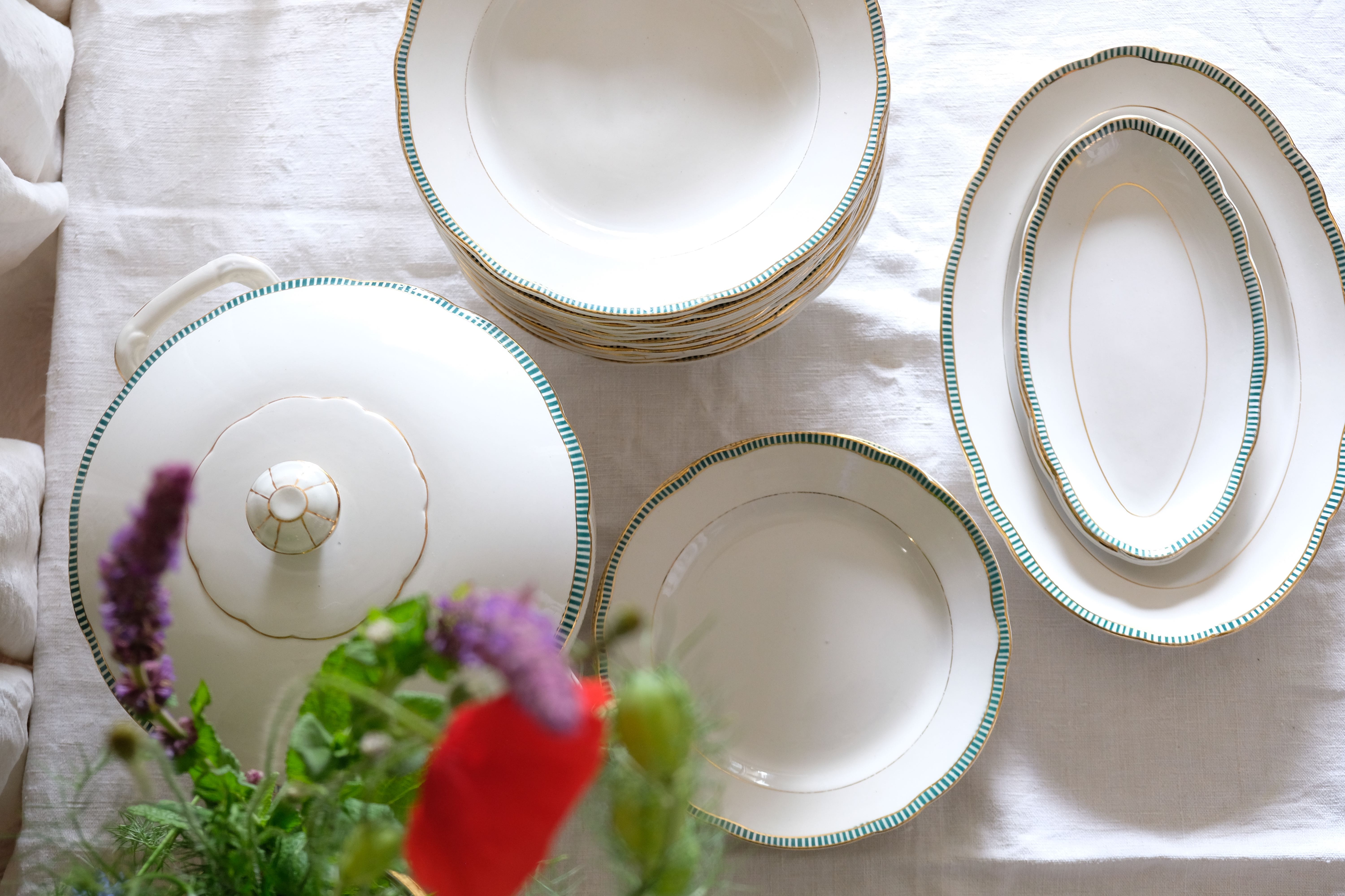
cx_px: 672
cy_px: 448
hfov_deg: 38.9
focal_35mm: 51
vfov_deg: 26.5
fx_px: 1905
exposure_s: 1/42
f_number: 3.6
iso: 800
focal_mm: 34.3
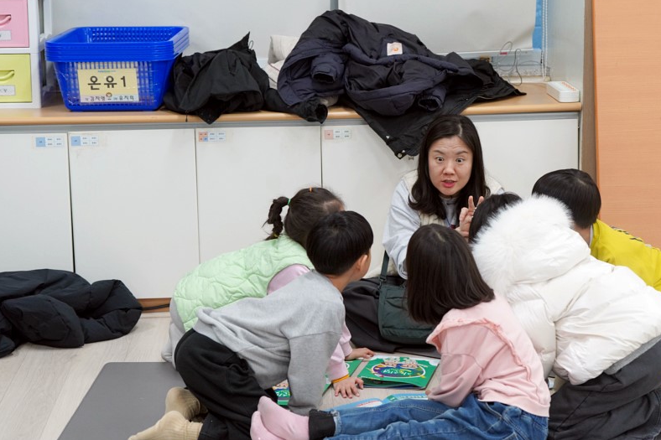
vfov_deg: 17.1
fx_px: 1468
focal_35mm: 80
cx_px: 375
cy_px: 206
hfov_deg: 25.3
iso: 1600
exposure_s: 1/160
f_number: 4
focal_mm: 70
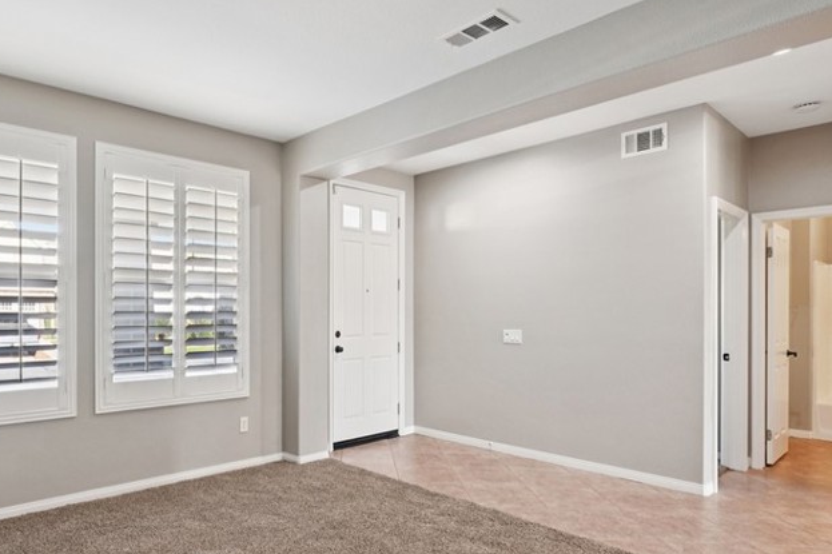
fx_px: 531
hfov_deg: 74.5
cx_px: 300
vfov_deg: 54.9
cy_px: 316
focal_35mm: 23
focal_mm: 14
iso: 400
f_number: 8
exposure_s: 1/8
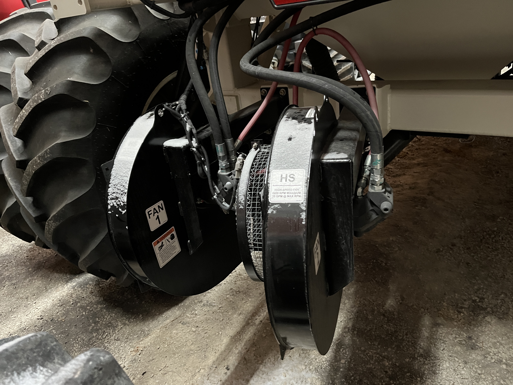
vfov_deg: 53.1
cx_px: 256
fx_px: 385
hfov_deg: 67.3
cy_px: 192
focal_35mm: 26
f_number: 1.6
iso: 640
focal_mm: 5.1
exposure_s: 1/30
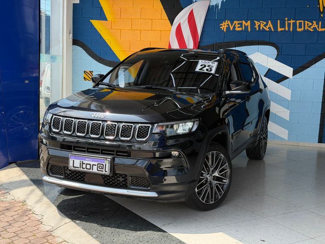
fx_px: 451
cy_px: 122
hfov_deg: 39.7
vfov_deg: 30.3
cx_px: 162
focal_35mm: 48
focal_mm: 6.76
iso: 100
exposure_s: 1/1185
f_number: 1.78
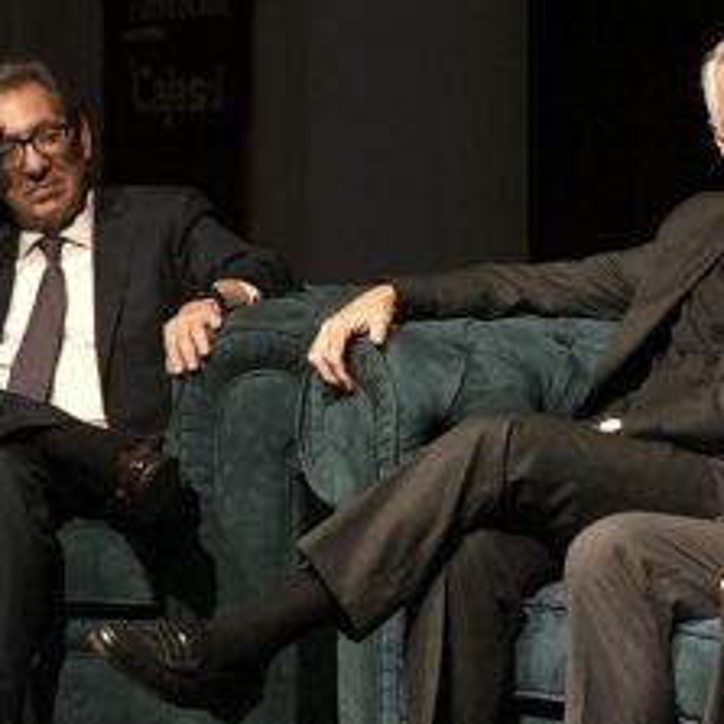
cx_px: 935
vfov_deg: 10.7
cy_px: 273
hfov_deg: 10.4
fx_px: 3881
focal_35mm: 164
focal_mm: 28
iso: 640
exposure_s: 1/160
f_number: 5
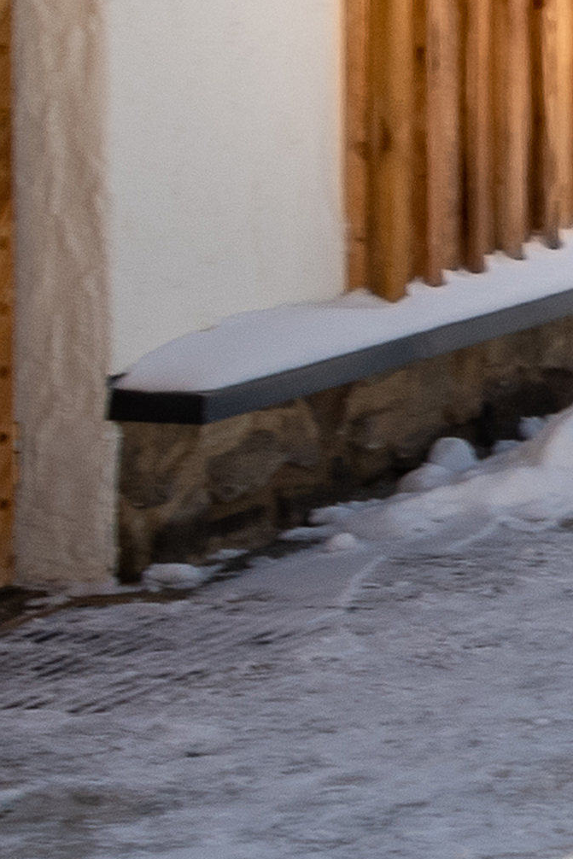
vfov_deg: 10.3
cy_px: -207
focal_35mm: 197
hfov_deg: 5.6
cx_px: 2622
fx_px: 4701
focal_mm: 24
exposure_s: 1/20
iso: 100
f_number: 22
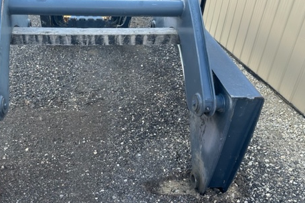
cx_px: 103
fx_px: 297
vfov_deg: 37.8
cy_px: 94
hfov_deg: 53.4
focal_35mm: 35
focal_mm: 6.86
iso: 80
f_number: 1.78
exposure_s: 1/389
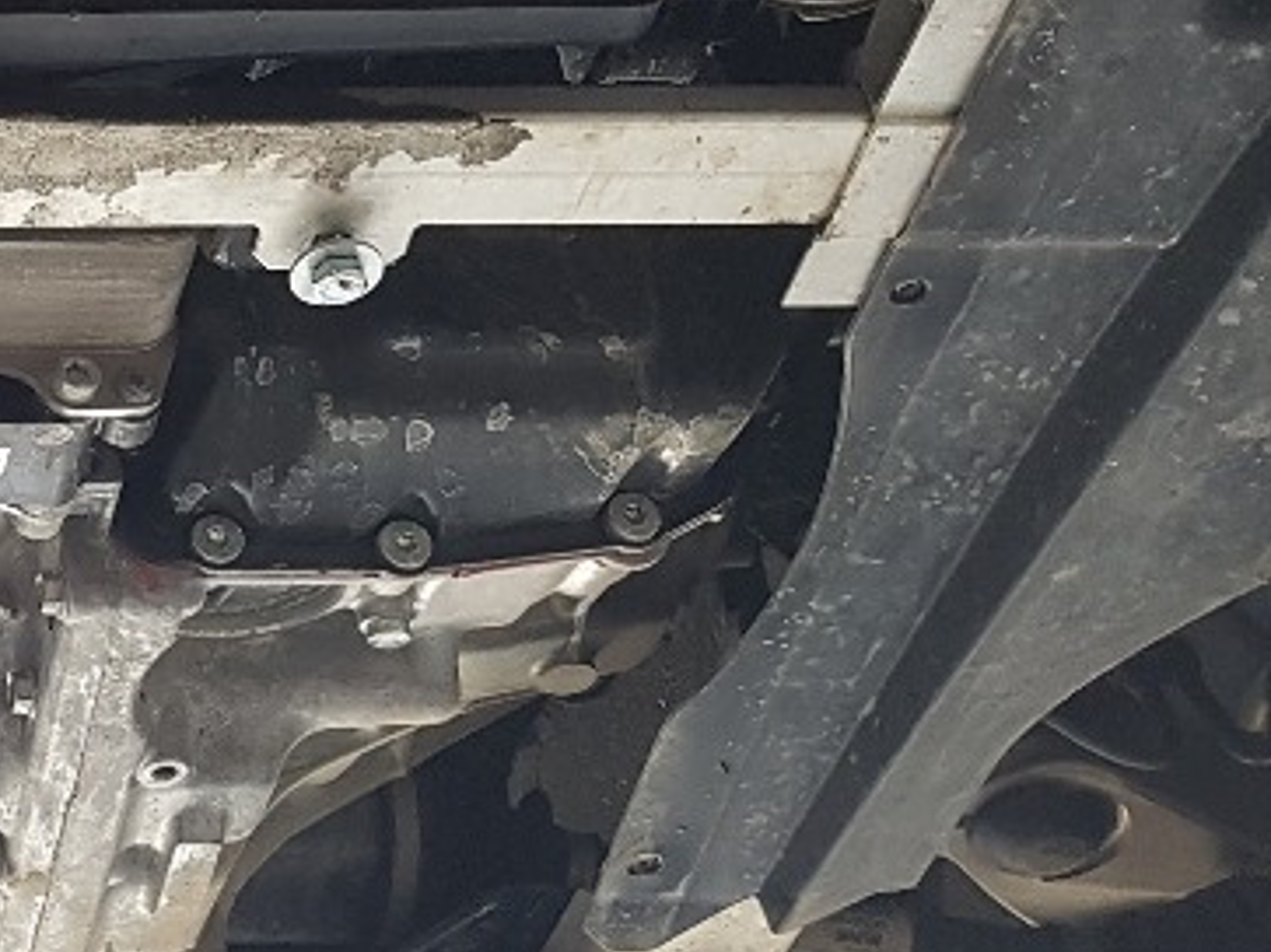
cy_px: 476
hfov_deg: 20.3
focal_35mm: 86
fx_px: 3157
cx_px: -494
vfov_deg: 17.2
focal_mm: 4.2
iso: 160
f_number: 1.7
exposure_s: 1/25
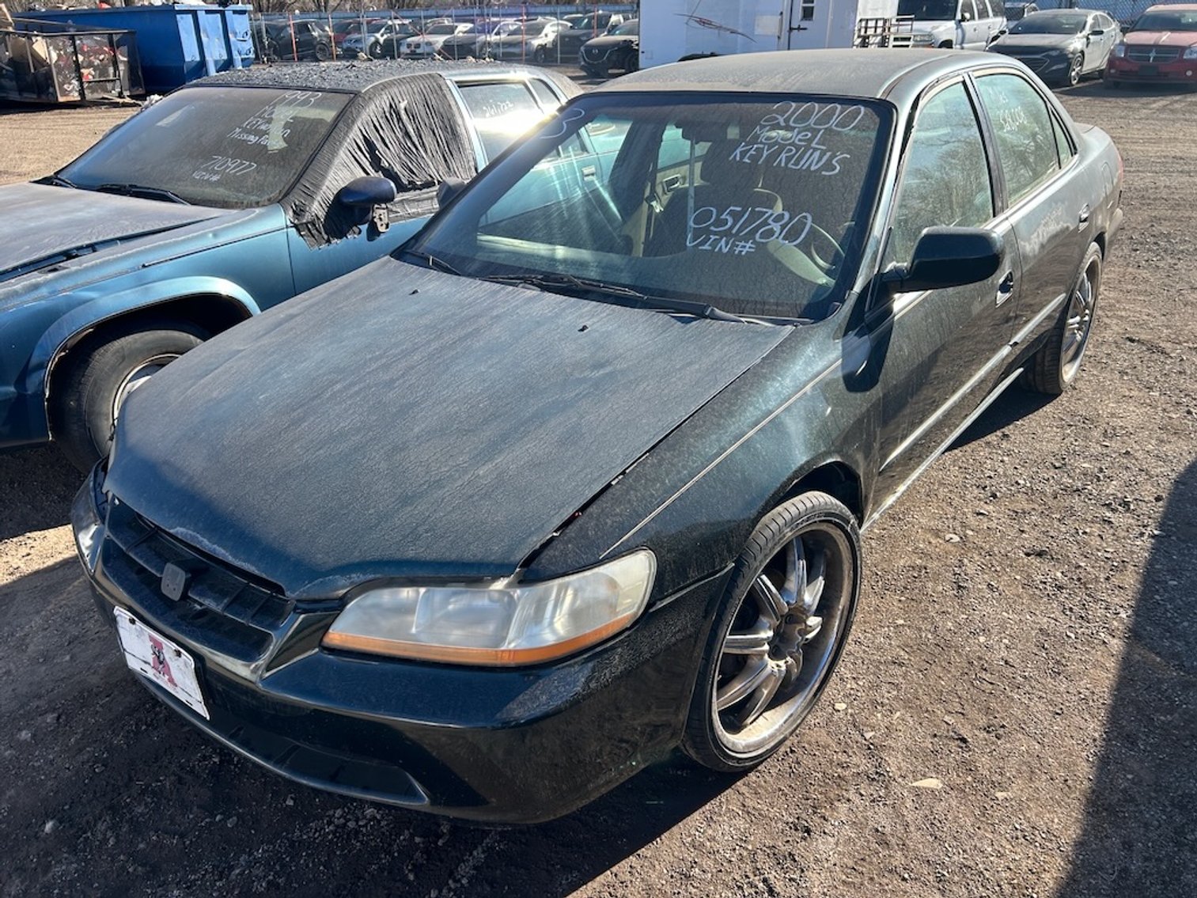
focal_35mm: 26
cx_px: 598
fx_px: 899
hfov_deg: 67.3
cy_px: 449
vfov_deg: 53.1
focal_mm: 5.7
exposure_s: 1/1488
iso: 50
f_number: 1.5
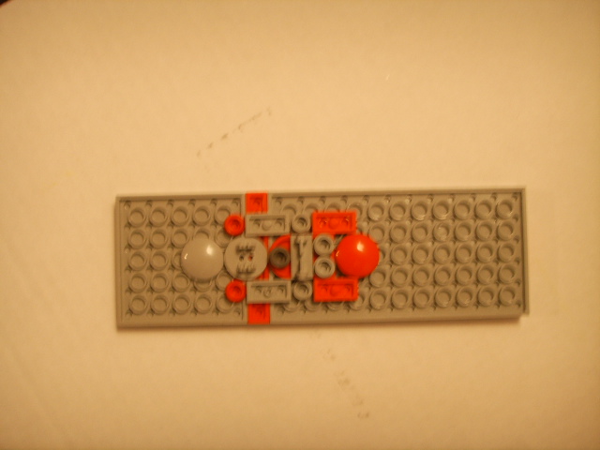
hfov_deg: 47.9
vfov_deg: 36.8
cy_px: 225
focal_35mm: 39
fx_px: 676
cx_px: 300
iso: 63
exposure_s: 1/6
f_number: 3.5
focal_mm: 6.6
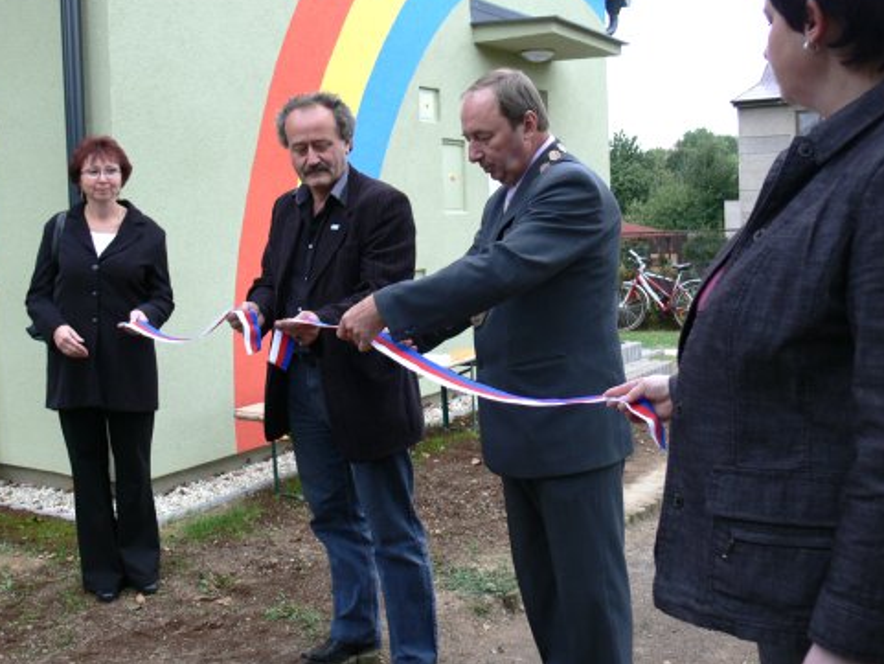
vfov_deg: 35.9
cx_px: 425
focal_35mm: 40
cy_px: 293
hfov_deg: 46.8
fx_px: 1022
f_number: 2.8
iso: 80
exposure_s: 1/50
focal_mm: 7.4
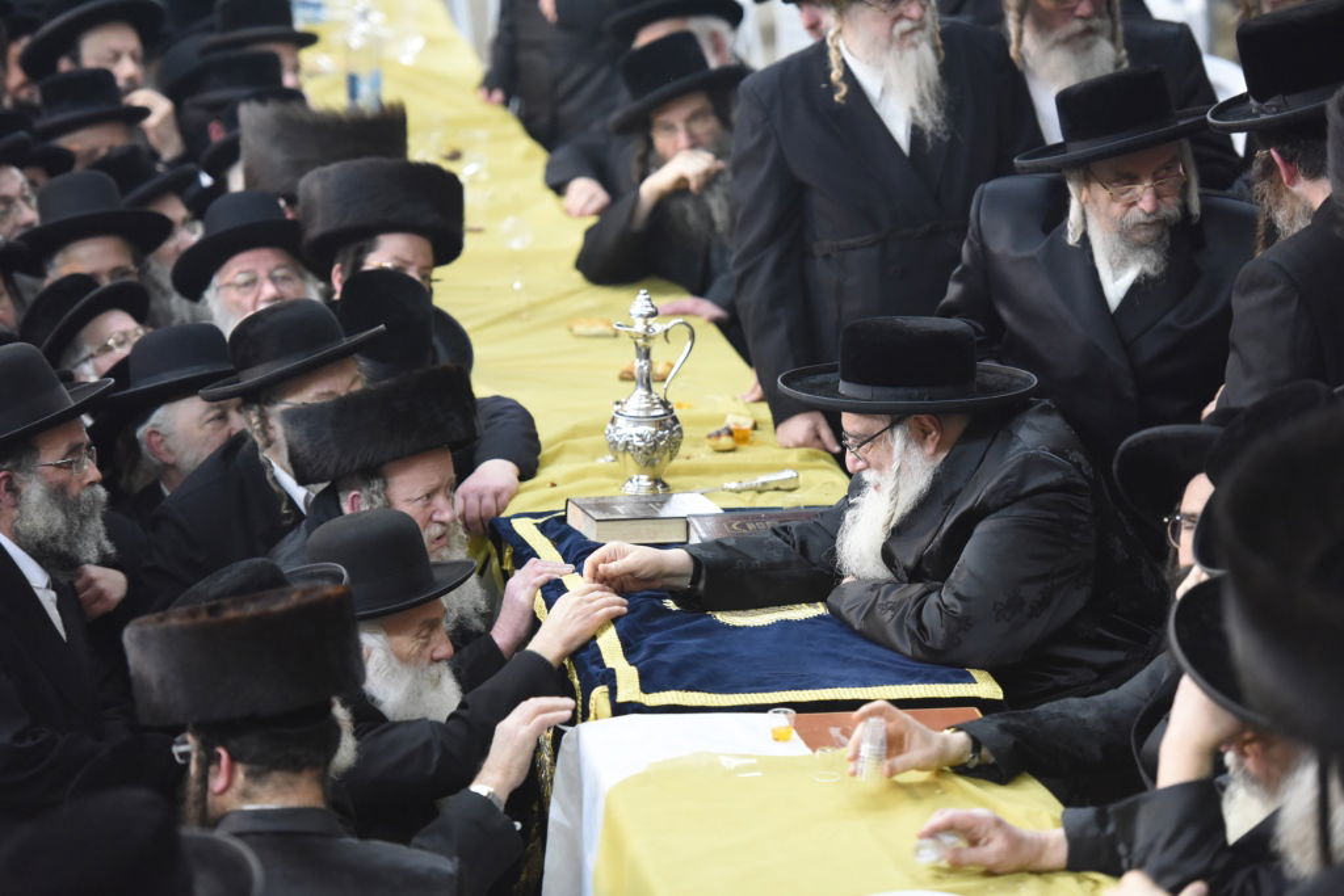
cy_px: 448
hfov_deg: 15.2
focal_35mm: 135
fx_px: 5040
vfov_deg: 10.2
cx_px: 672
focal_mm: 135
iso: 3200
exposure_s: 1/100
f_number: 2.8
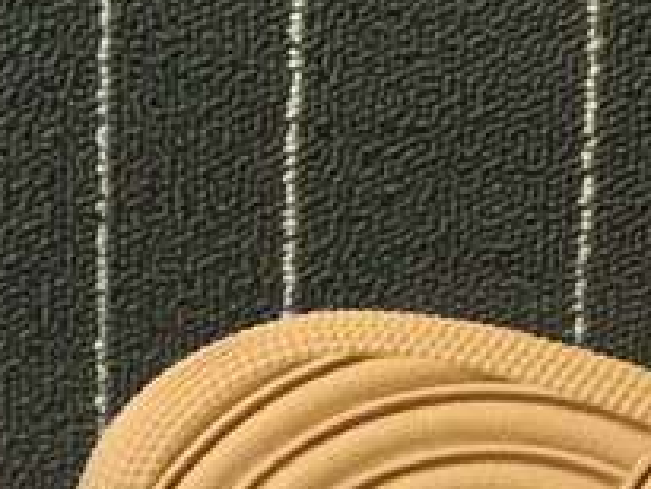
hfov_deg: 17.4
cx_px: 308
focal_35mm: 113
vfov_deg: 12.1
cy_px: 854
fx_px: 2126
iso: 80
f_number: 2.2
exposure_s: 1/33
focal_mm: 4.15
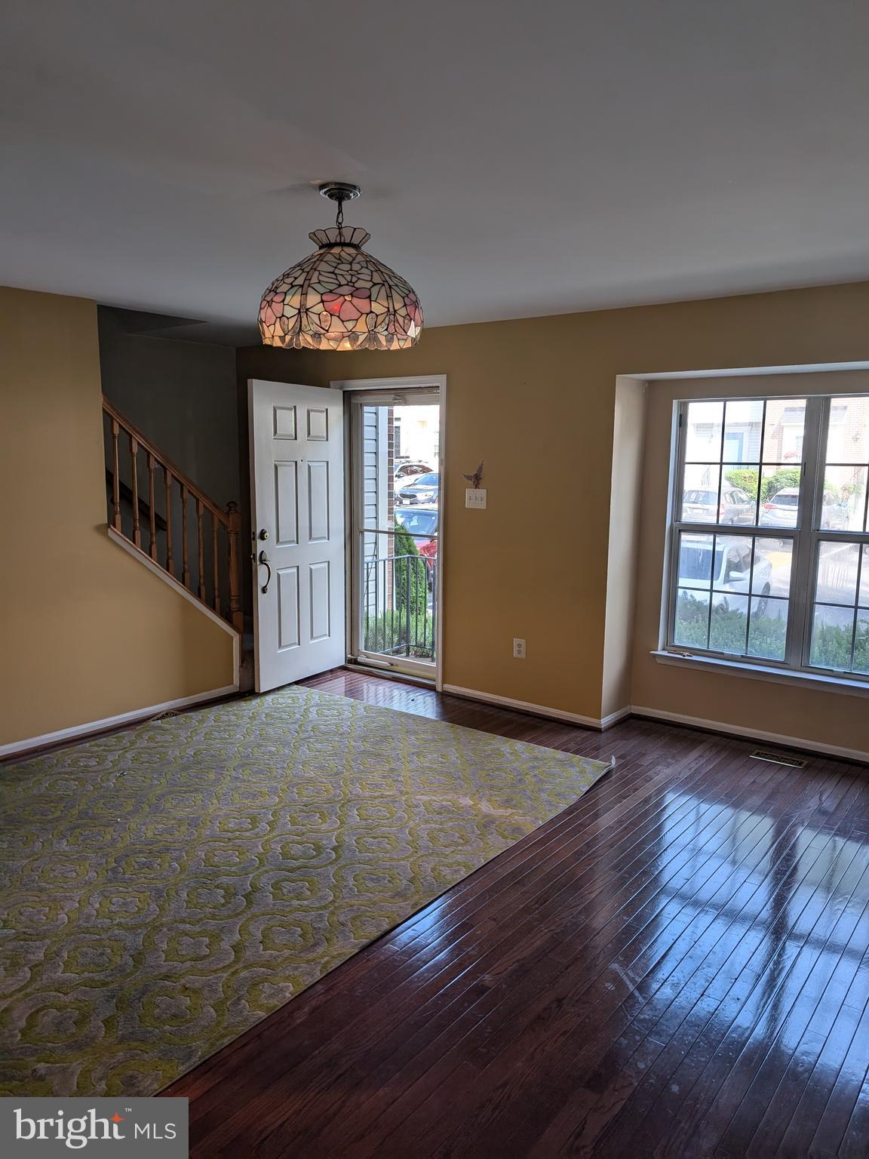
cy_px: 580
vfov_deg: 71.6
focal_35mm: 24
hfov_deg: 56.8
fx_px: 803
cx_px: 434
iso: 22
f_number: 1.68
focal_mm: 6.9
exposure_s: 1/97.5
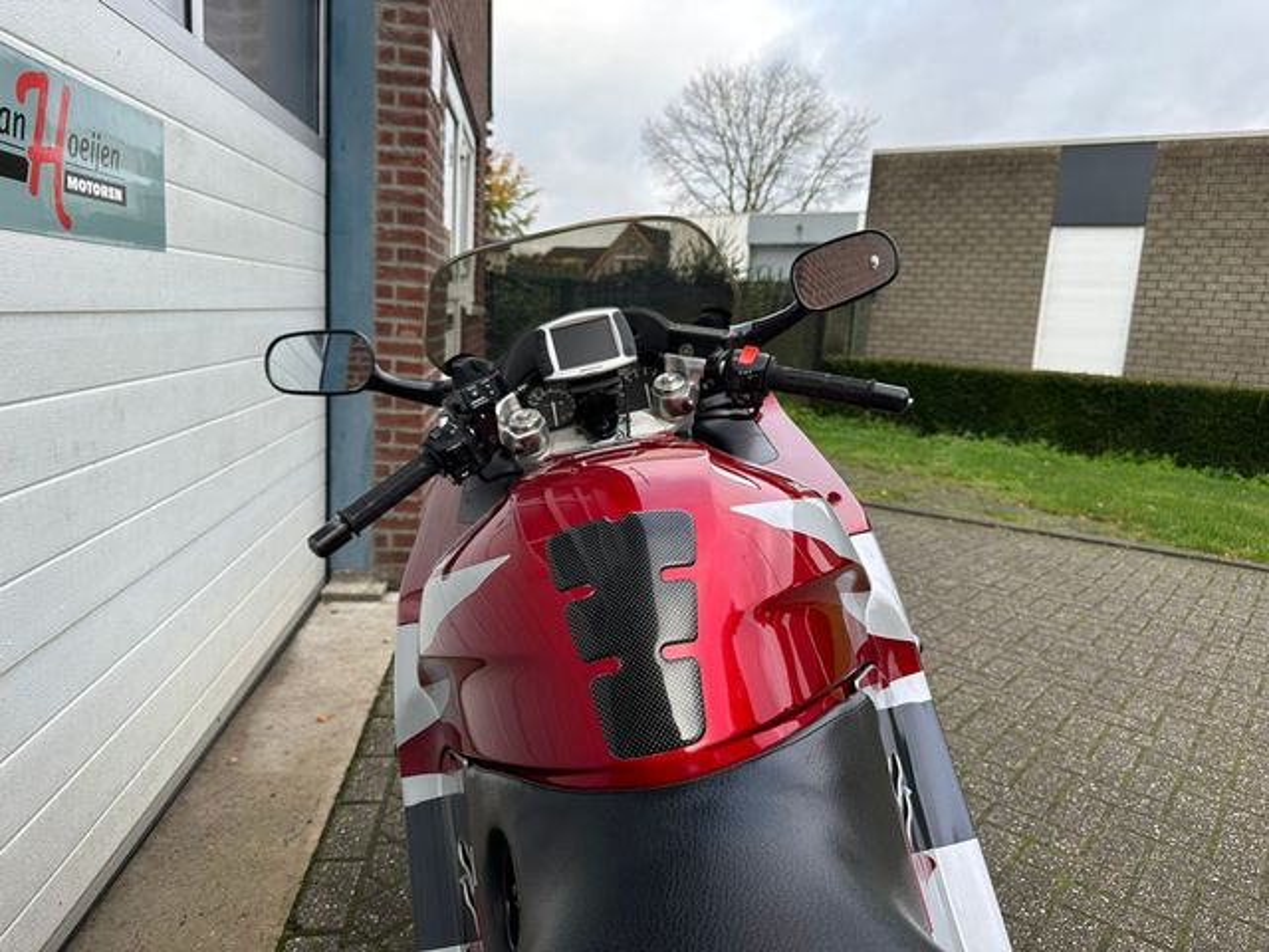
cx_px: 634
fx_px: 880
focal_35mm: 24
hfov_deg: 71.6
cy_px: 476
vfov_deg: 56.8
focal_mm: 6.86
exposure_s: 1/791
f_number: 1.78
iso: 80
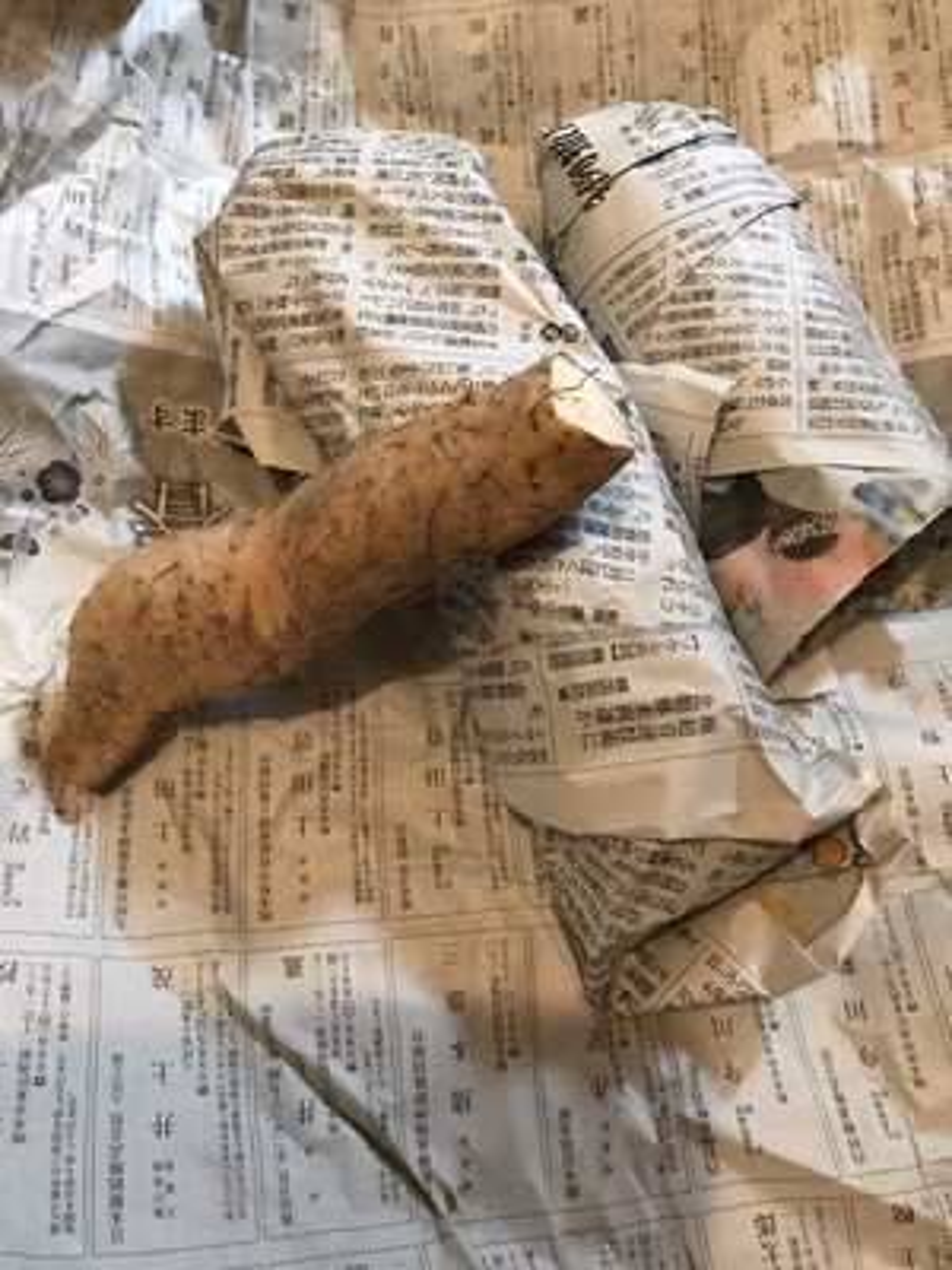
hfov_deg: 49.7
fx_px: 1027
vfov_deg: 63.4
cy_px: 635
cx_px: 476
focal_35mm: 28
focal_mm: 3.99
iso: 100
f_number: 1.8
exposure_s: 1/15
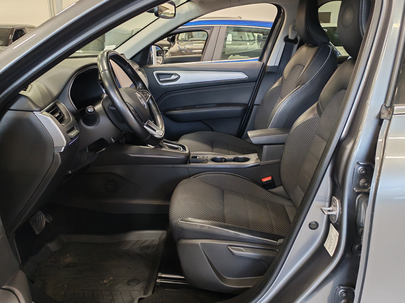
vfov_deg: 42.9
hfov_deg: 55.4
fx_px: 386
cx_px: 202
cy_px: 152
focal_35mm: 33
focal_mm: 6.12
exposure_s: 1/100
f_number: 1.9
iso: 1000
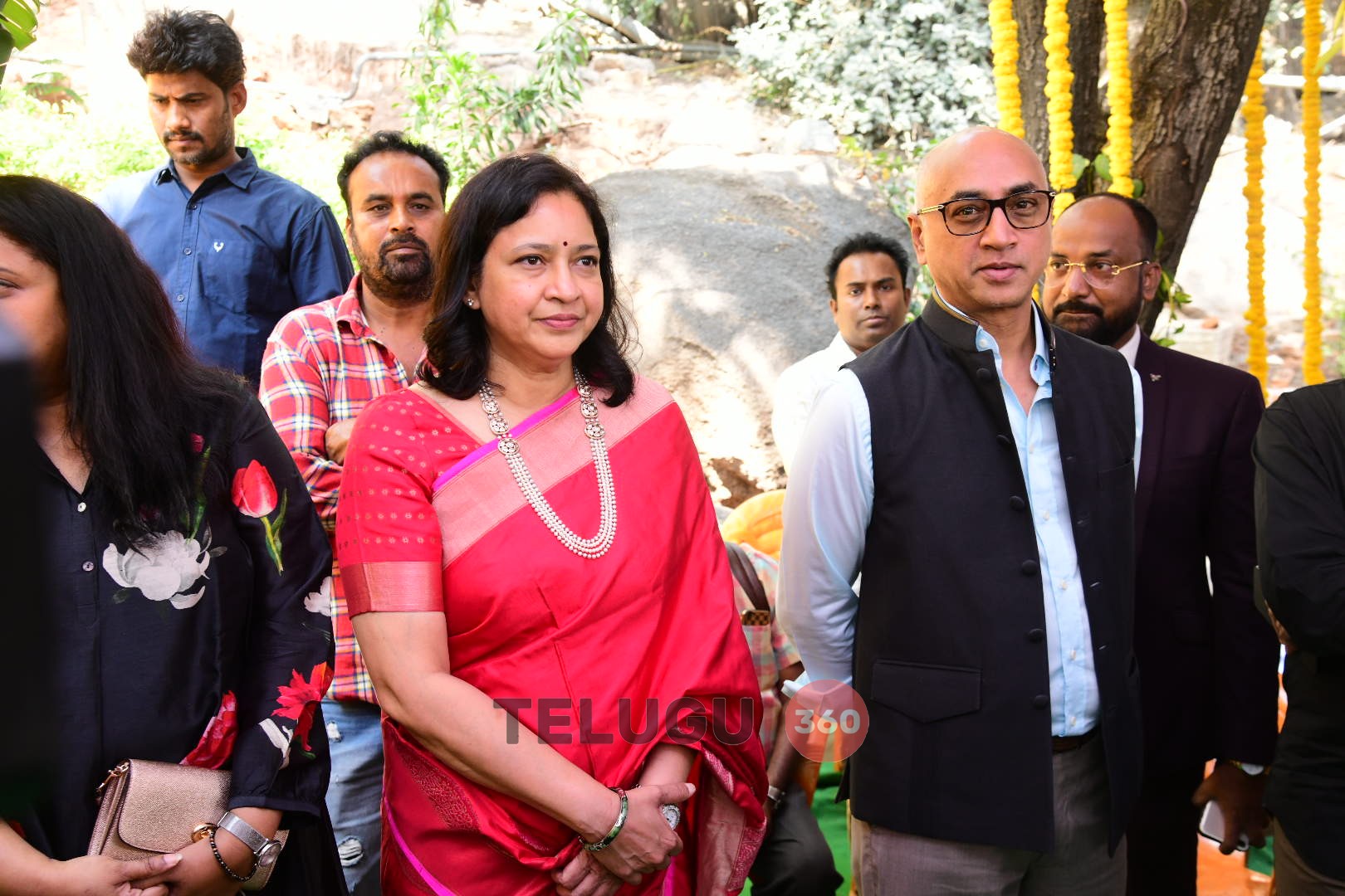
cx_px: 672
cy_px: 448
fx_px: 1644
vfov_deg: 30.5
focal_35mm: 44
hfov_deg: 44.5
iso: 1600
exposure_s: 1/125
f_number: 6.3
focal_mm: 44
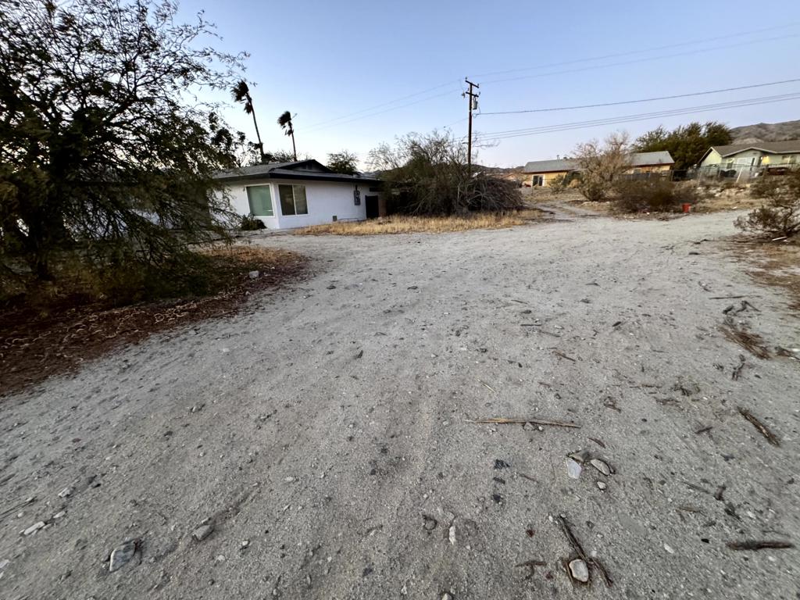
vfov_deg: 85.7
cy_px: 300
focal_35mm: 14
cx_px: 400
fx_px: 324
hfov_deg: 102.1
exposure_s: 1/60
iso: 500
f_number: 2.2
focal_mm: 2.22
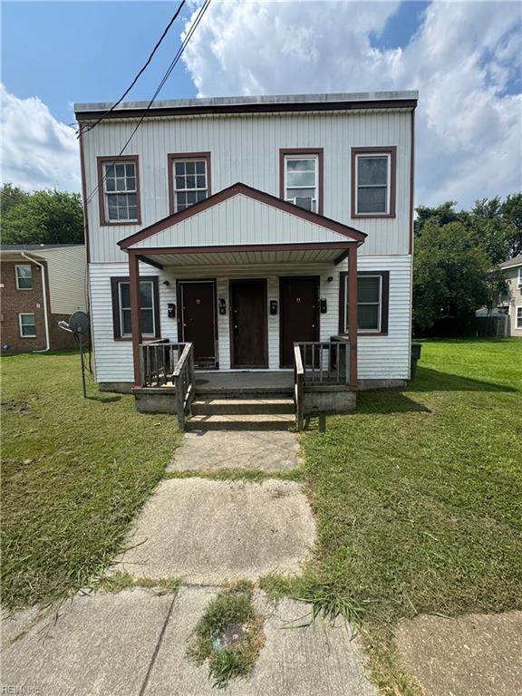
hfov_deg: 85.7
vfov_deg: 102.1
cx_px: 261
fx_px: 281
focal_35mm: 14
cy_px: 348
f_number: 2.2
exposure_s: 1/1299
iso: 40
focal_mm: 2.22
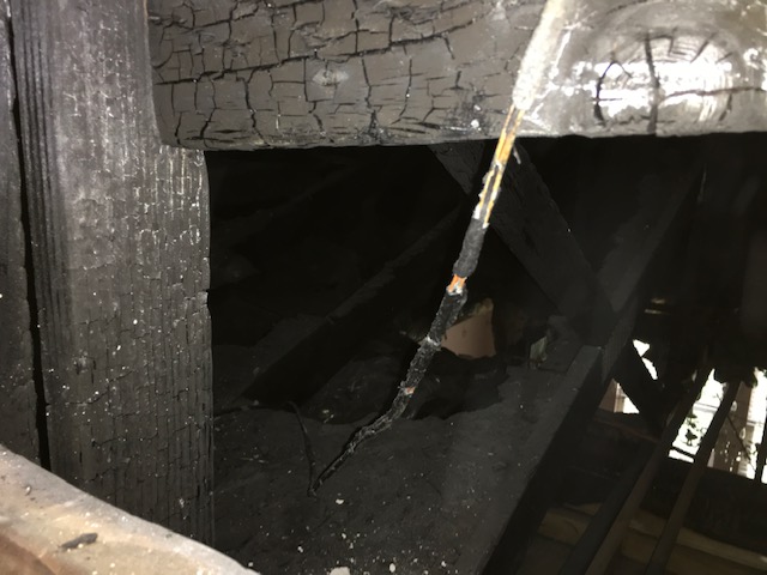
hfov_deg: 61.7
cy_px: 288
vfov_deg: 48.2
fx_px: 643
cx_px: 384
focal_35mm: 29
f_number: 2.2
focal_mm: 4.15
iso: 80
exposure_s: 1/16
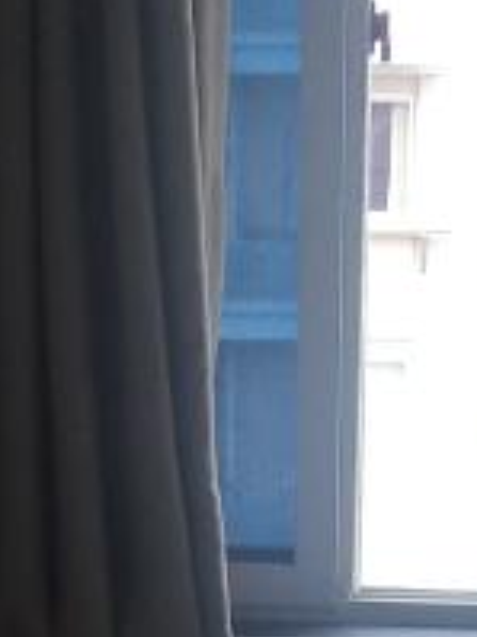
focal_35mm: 161
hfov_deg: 9.2
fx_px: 2961
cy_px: 923
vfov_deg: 11.8
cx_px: 221
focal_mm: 3.95
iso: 74
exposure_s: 1/100
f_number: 1.8
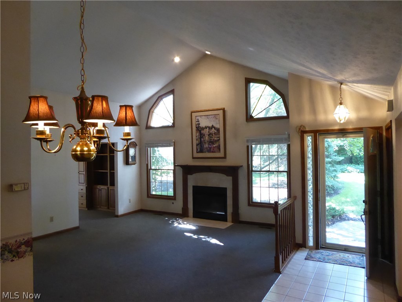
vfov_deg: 54.9
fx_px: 290
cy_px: 151
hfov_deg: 69.4
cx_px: 201
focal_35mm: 25
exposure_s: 1/60
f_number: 3.3
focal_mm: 4.3
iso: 800
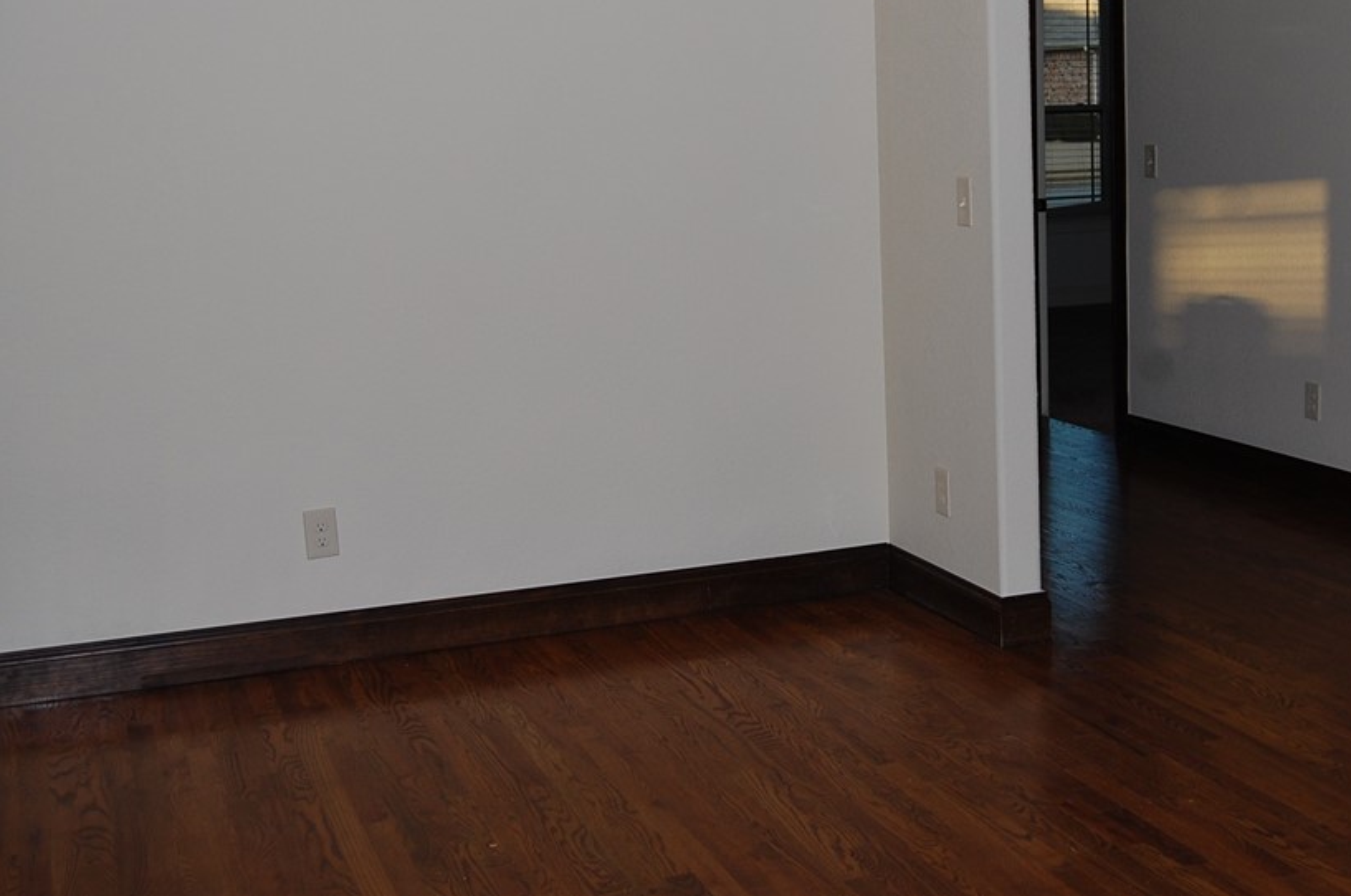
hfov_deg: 37.9
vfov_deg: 25.8
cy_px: 301
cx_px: 872
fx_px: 1948
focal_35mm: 52
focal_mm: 26
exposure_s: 1/125
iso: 200
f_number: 5.6
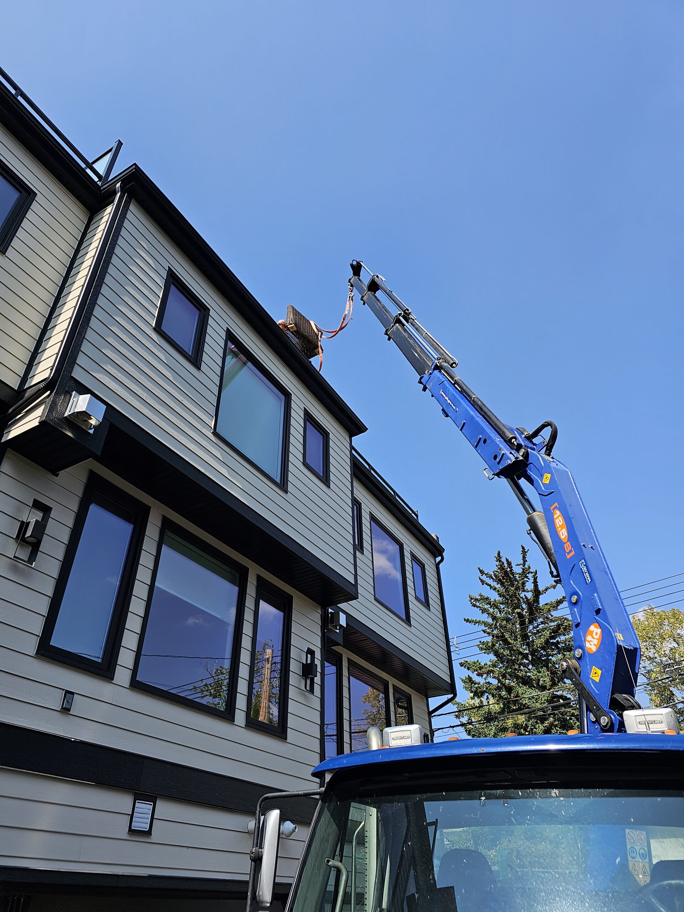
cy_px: 456
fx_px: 606
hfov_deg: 58.9
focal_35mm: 23
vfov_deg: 73.9
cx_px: 342
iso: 10
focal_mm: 6.3
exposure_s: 1/569
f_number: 1.7
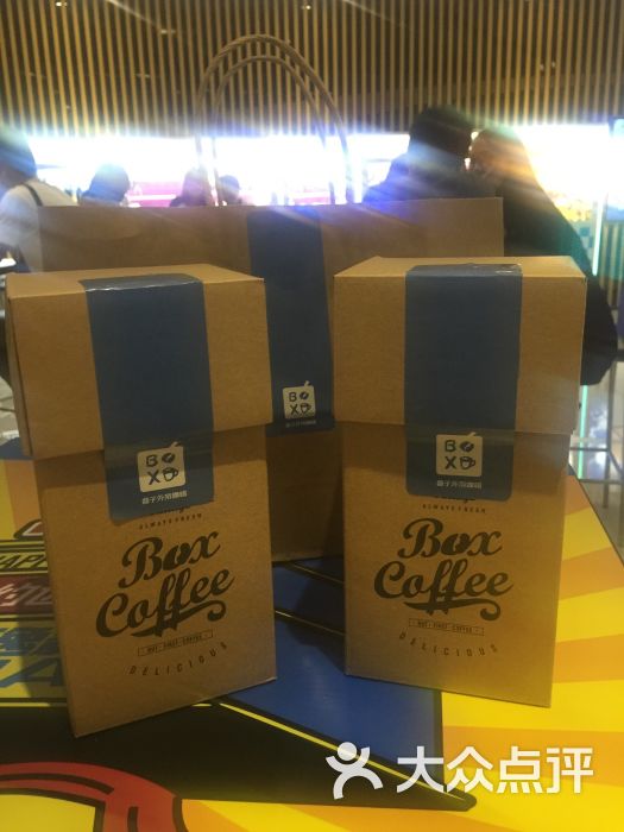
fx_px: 697
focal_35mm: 29
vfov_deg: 61.7
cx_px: 312
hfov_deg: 48.2
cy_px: 416
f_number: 2.2
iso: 125
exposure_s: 1/10
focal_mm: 4.15
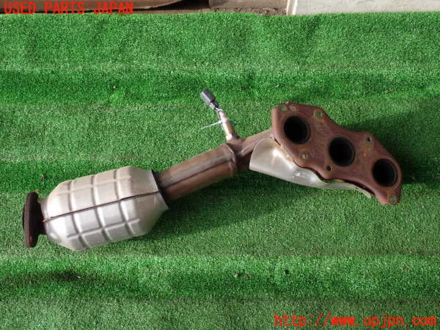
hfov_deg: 45.8
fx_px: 521
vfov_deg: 35.1
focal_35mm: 41
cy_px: 165
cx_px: 220
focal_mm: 7.31
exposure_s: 1/160
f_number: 4
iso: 100
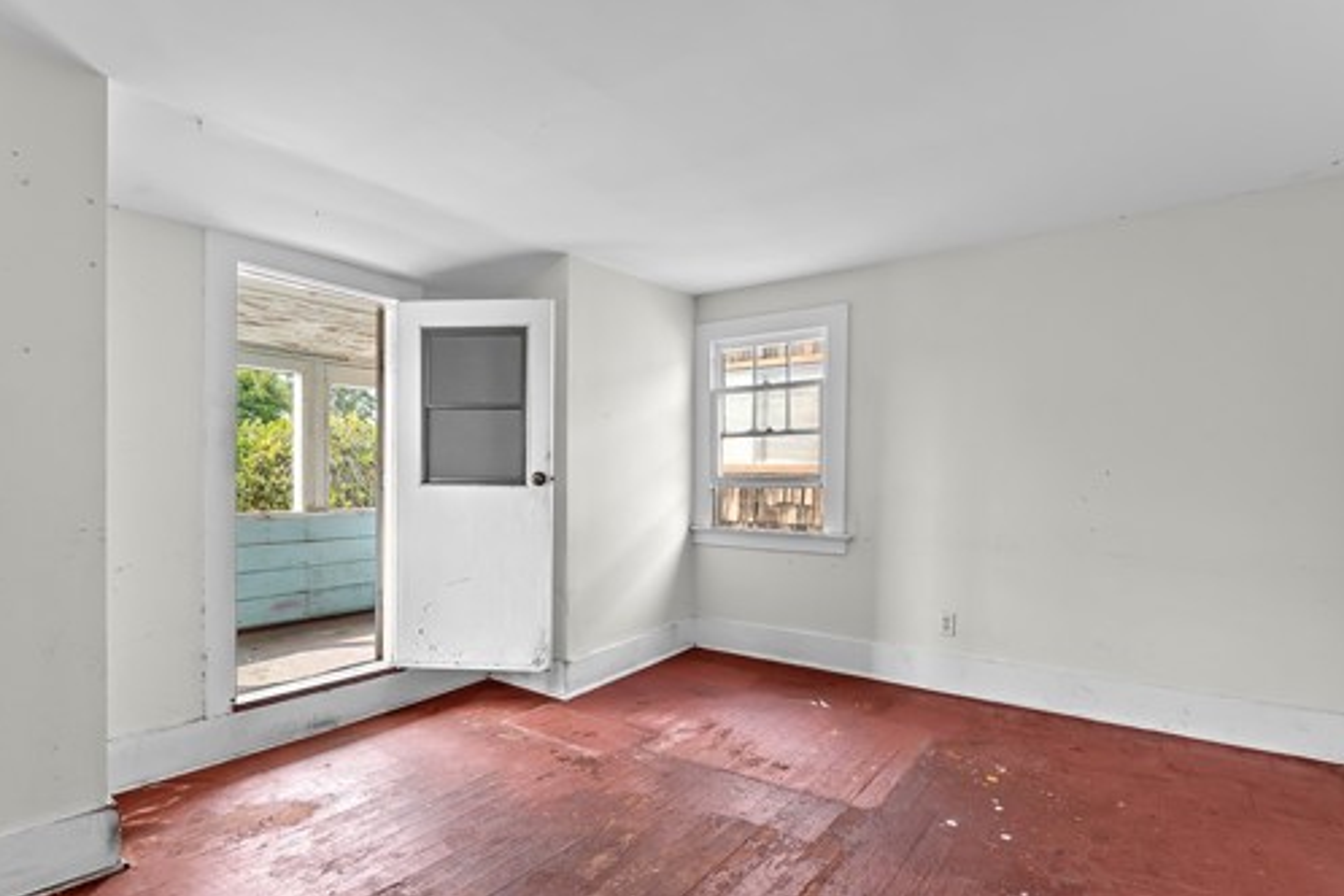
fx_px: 672
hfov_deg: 89.8
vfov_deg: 67.3
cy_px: 484
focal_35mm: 18
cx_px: 615
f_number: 8
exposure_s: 1/15
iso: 500
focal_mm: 14
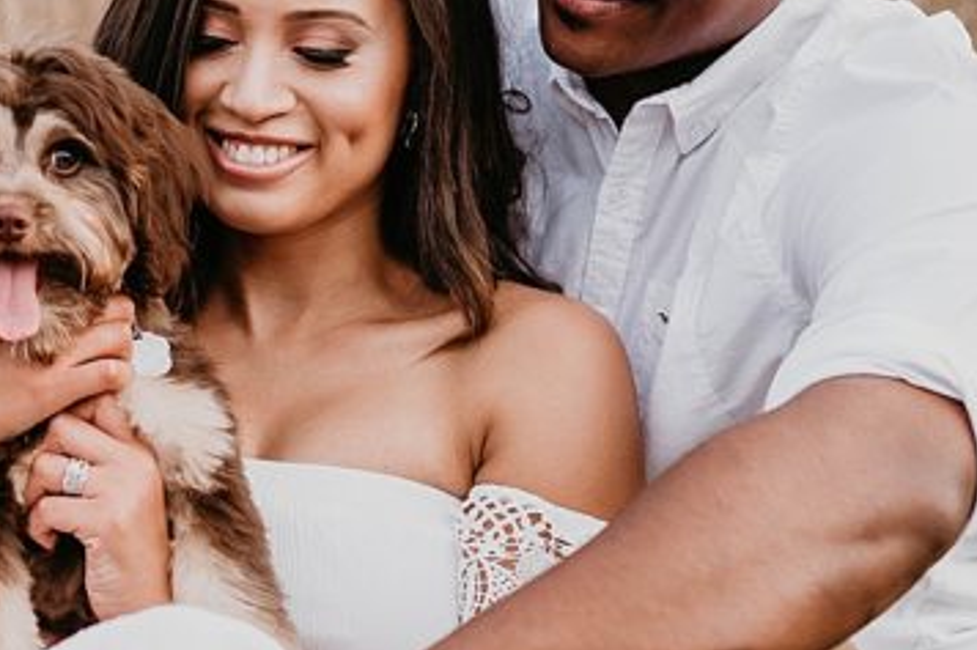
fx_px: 3906
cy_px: 276
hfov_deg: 14.1
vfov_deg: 9.5
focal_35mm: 144
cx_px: 33
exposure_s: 1/500
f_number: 2.2
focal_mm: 50
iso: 125
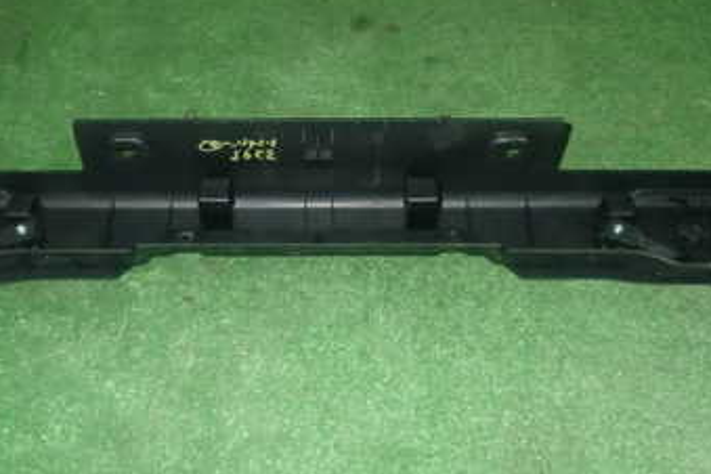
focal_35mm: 46
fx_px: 908
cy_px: 176
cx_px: 308
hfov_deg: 42.7
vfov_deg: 29.1
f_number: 5.6
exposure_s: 1/30
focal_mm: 4.5
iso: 800
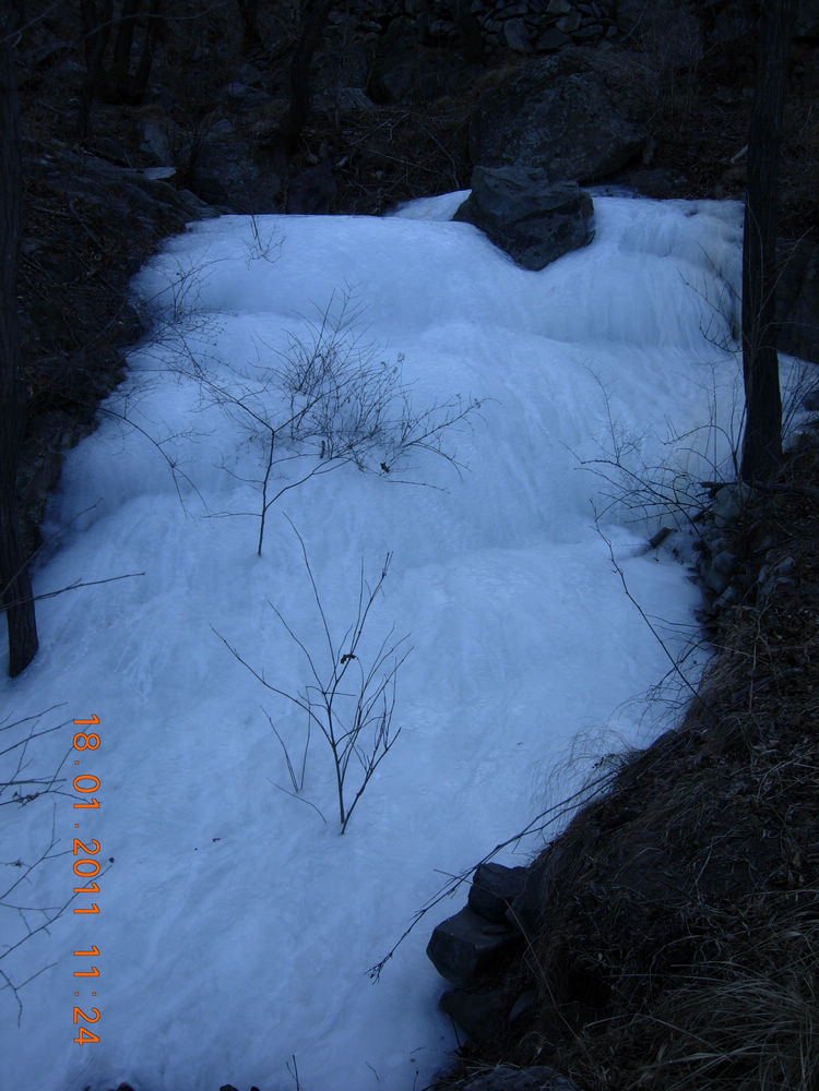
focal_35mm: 36
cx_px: 410
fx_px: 1136
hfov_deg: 39.7
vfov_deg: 51.4
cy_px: 546
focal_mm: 7.5
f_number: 4.3
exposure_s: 1/176
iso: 50
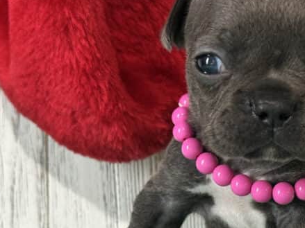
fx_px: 987
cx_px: 256
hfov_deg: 17.4
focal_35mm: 112
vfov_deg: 13.2
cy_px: 146
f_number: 1.78
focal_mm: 6.86
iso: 250
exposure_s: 1/40
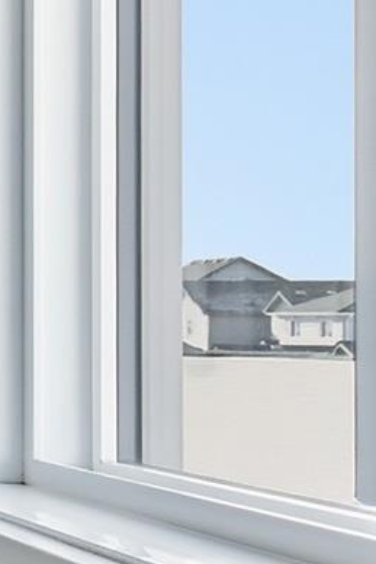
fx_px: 1411
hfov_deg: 6.7
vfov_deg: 22.6
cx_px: -1421
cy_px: 323
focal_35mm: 90
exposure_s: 1/25
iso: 100
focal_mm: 14
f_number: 8
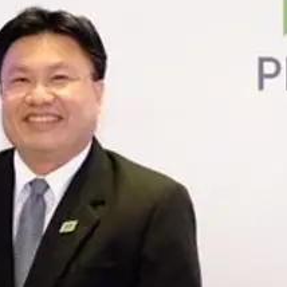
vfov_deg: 18.1
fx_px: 900
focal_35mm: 96
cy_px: 189
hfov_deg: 17.8
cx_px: 23
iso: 2500
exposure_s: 1/25
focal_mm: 20.5
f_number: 4
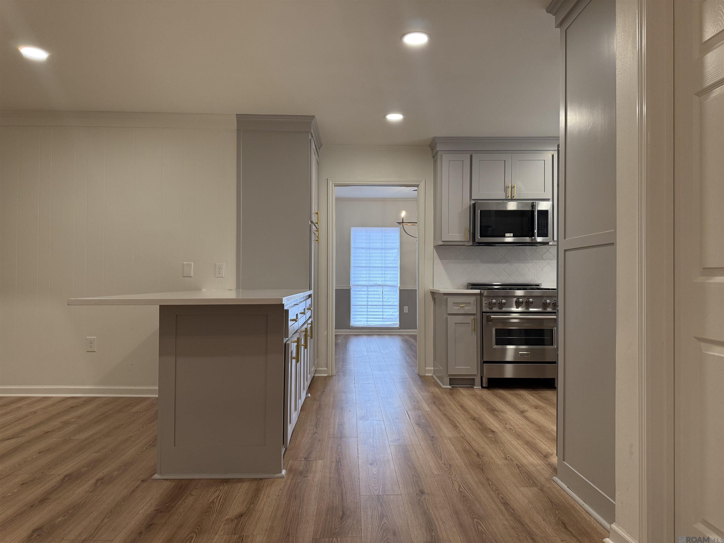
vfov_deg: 56.8
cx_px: 362
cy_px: 272
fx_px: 502
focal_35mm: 24
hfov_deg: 71.6
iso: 200
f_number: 1.78
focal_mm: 6.76
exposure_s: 1/123
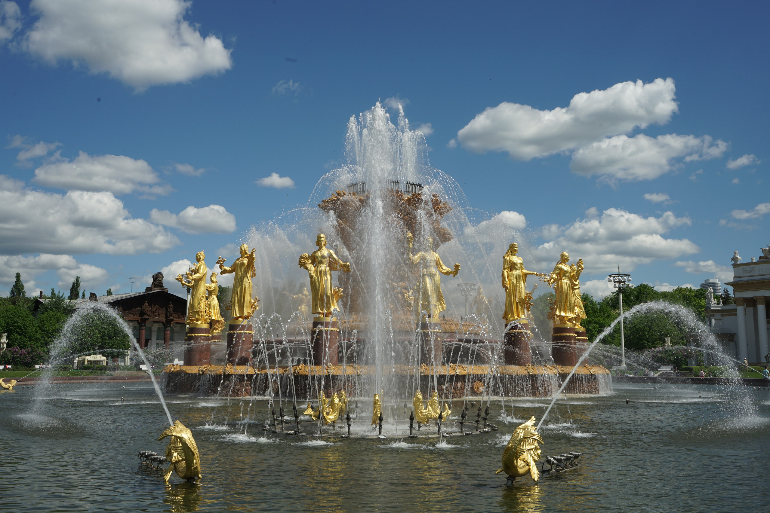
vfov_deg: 37.9
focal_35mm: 35
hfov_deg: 54.4
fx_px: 749
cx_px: 385
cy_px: 256
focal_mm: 35
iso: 100
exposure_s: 1/125
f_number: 16
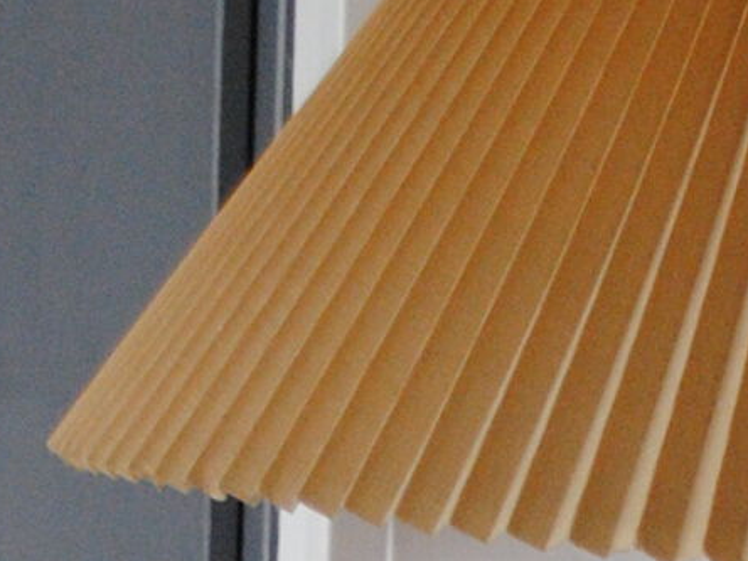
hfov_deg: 8.7
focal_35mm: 226
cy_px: 1806
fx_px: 4884
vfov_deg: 6.0
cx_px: 783
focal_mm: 24
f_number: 4
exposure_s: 1/30
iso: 800
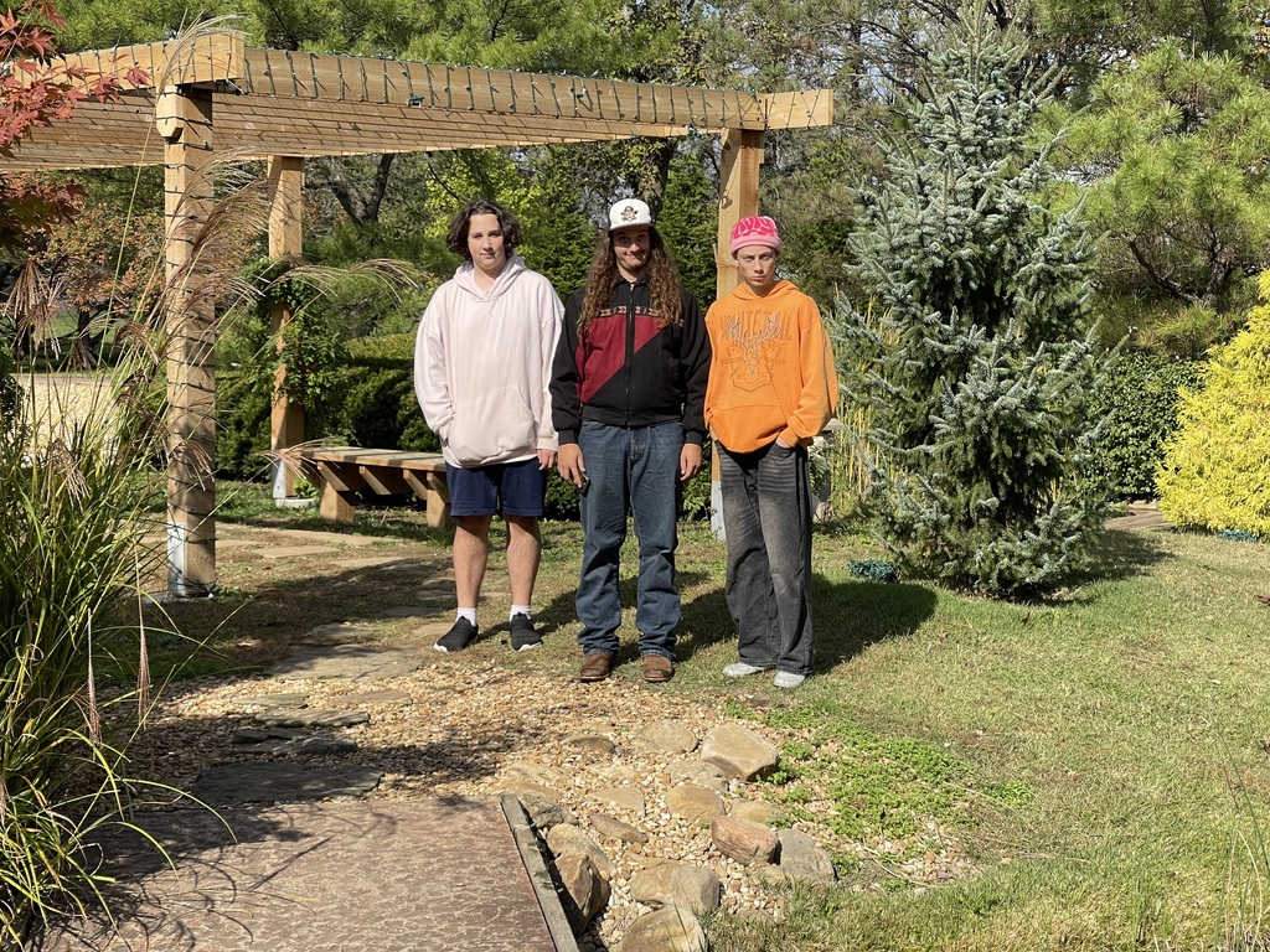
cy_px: 476
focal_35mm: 64
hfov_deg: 30.3
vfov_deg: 22.9
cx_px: 635
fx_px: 2348
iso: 20
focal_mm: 7.5
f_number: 2.2
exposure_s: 1/903
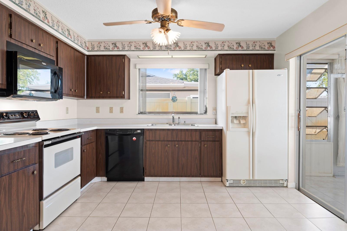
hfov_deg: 81.2
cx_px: 174
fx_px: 202
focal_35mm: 21
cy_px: 116
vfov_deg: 59.5
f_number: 9
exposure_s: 1.3
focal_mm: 21
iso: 200
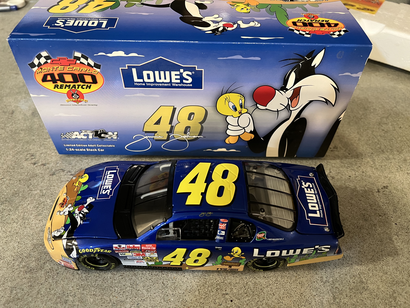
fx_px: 308
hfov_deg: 67.3
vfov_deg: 53.1
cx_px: 205
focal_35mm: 26
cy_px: 154
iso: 400
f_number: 1.5
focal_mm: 5.7
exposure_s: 1/60
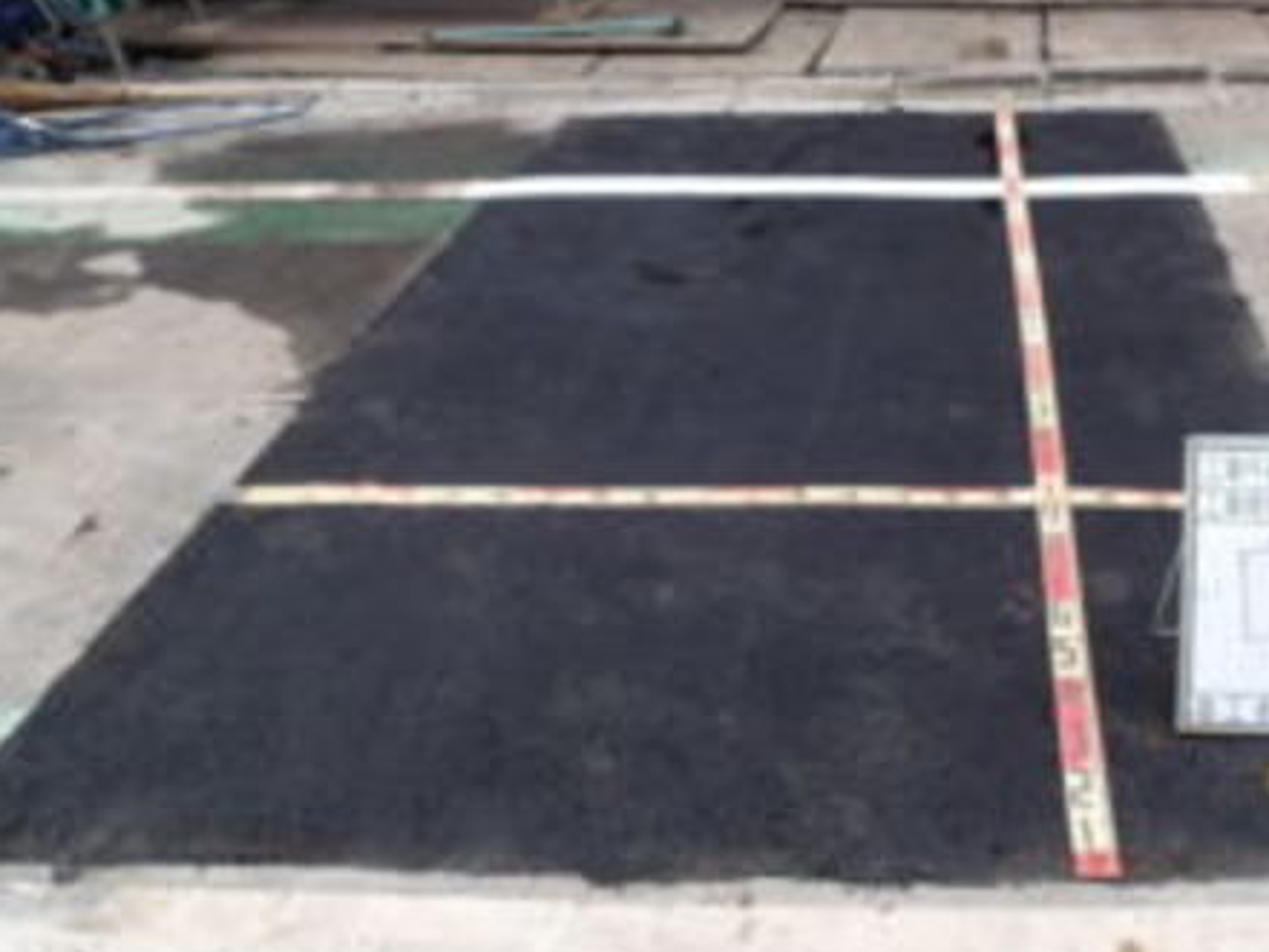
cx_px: 846
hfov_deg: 52.9
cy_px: 489
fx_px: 1247
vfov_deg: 41.8
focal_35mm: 34
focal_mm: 4.5
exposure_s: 1/200
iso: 100
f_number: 2.8
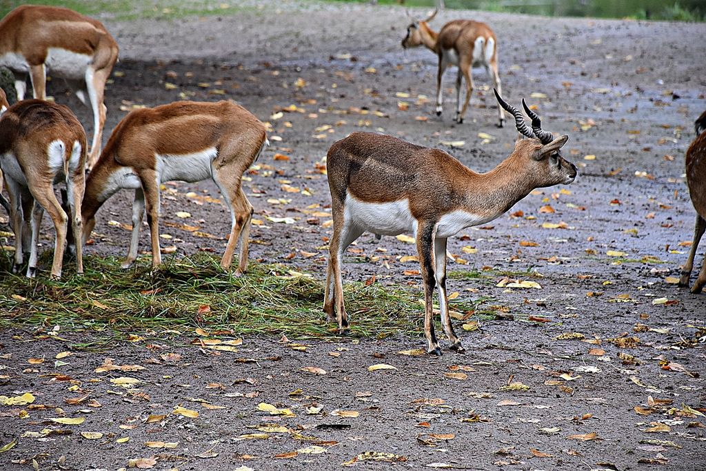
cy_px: 236
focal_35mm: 210
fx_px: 4119
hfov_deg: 9.8
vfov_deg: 6.5
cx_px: 353
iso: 800
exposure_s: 1/500
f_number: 5.6
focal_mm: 140
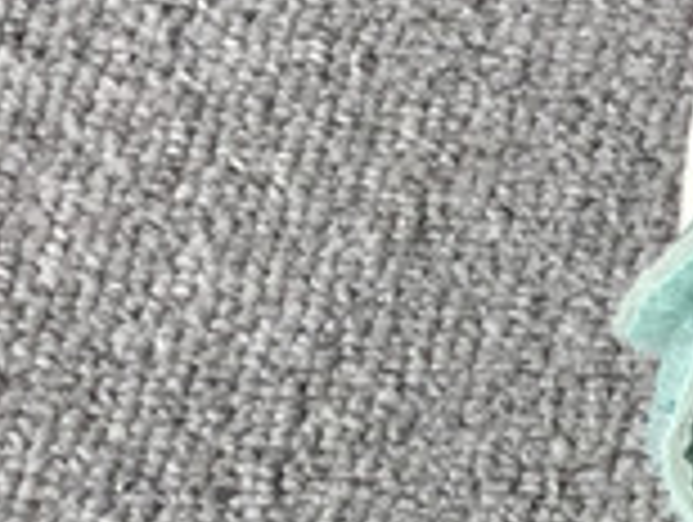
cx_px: 1908
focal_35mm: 181
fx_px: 3629
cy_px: 718
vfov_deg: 8.1
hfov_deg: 9.2
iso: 25
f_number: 2.4
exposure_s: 1/263
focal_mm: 3.3
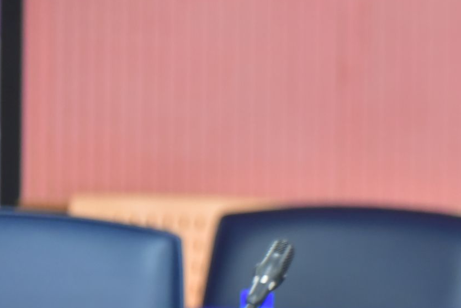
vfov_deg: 3.4
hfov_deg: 5.1
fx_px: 5177
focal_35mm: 404
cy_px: 366
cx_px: 670
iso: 3200
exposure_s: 1/200
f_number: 5.6
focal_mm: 135
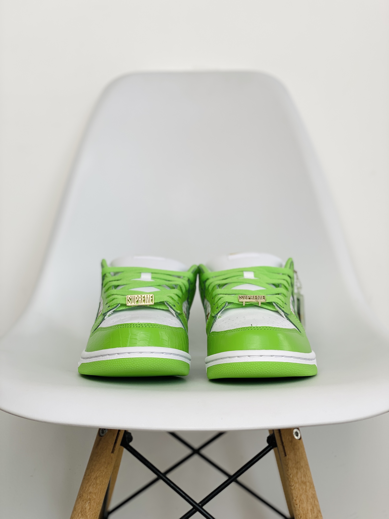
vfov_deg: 36.8
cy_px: 260
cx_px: 194
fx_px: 779
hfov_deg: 28.0
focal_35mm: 52
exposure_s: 1/125
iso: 20
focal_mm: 6
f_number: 2
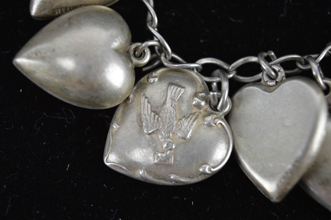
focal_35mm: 82
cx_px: 166
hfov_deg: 24.6
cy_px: 110
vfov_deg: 16.5
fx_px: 758
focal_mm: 55
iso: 800
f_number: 6.3
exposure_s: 1/60
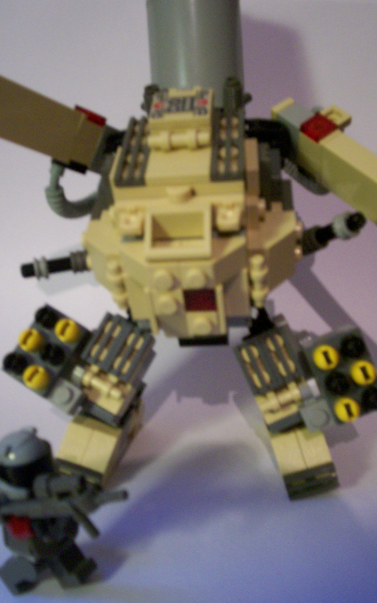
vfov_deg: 50.4
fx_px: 641
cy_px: 295
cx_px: 176
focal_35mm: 39
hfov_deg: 32.8
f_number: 4.5
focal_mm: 5.9
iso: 200
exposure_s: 1/9.67
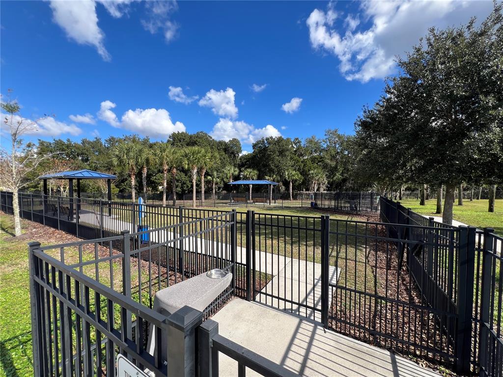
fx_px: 189
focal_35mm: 13
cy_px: 188
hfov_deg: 106.2
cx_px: 252
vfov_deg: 89.9
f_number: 1.8
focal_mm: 1.57
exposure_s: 1/995
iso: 32
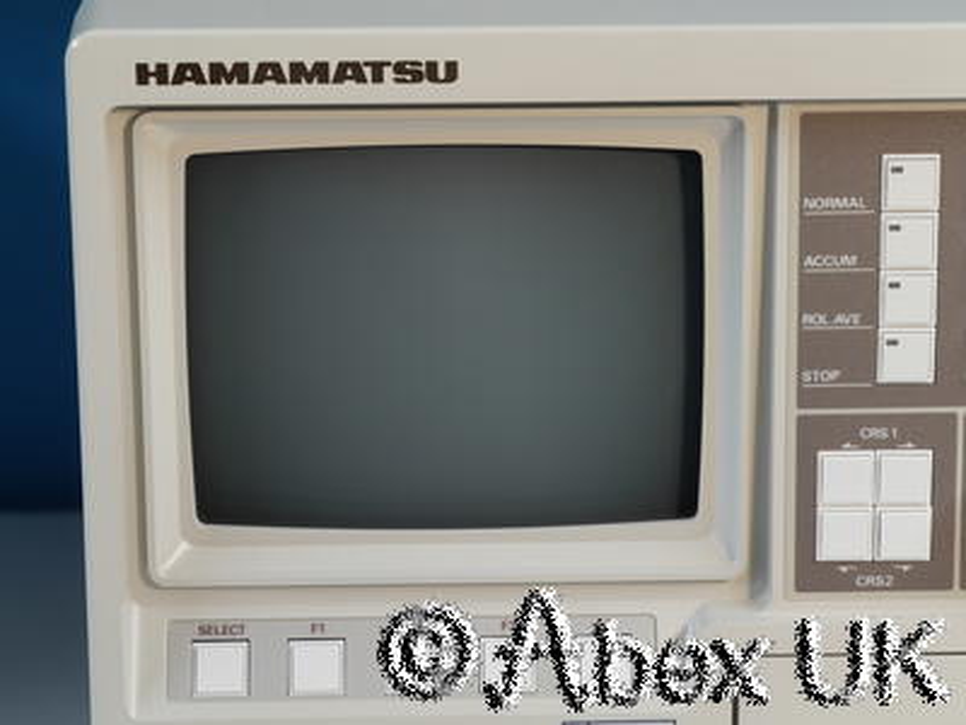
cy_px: 362
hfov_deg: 15.2
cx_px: 483
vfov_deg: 11.4
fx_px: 3628
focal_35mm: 130
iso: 200
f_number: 8
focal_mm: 65
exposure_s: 1/3.2
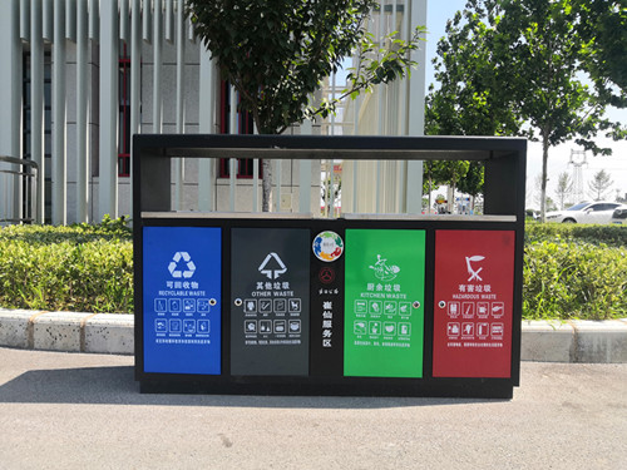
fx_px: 489
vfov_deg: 51.4
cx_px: 314
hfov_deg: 65.3
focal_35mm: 27
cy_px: 235
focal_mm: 3.95
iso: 50
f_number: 1.8
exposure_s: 1/715
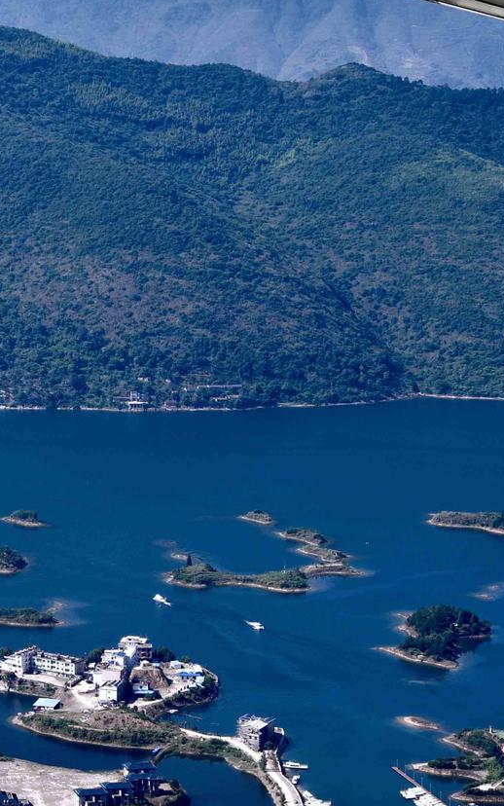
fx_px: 2657
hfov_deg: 10.7
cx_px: -62
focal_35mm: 121
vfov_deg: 17.2
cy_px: 225
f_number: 13
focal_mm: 48
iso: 125
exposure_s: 1/160
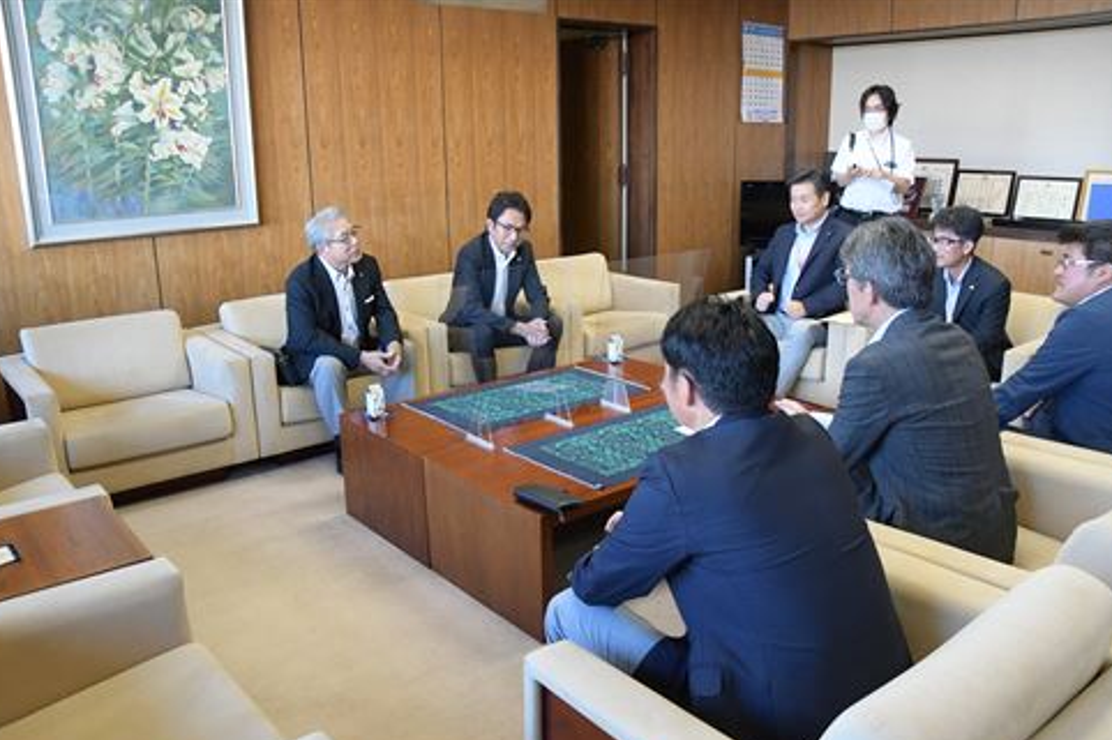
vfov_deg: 46.4
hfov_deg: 65.5
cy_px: 382
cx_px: 542
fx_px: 865
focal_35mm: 28
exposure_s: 1/160
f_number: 6.3
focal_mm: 18
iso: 2500
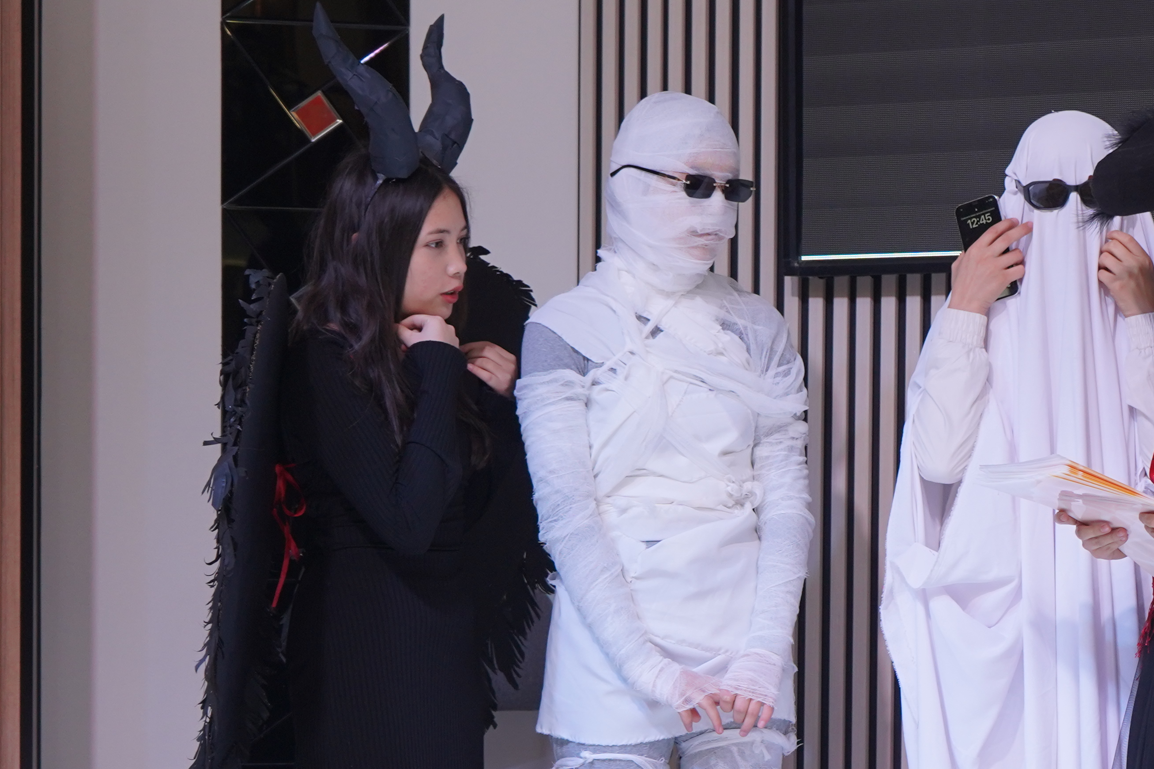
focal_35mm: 101
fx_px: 3238
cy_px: 614
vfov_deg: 13.5
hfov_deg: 19.8
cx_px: 1026
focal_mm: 44
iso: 800
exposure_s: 1/160
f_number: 4.5
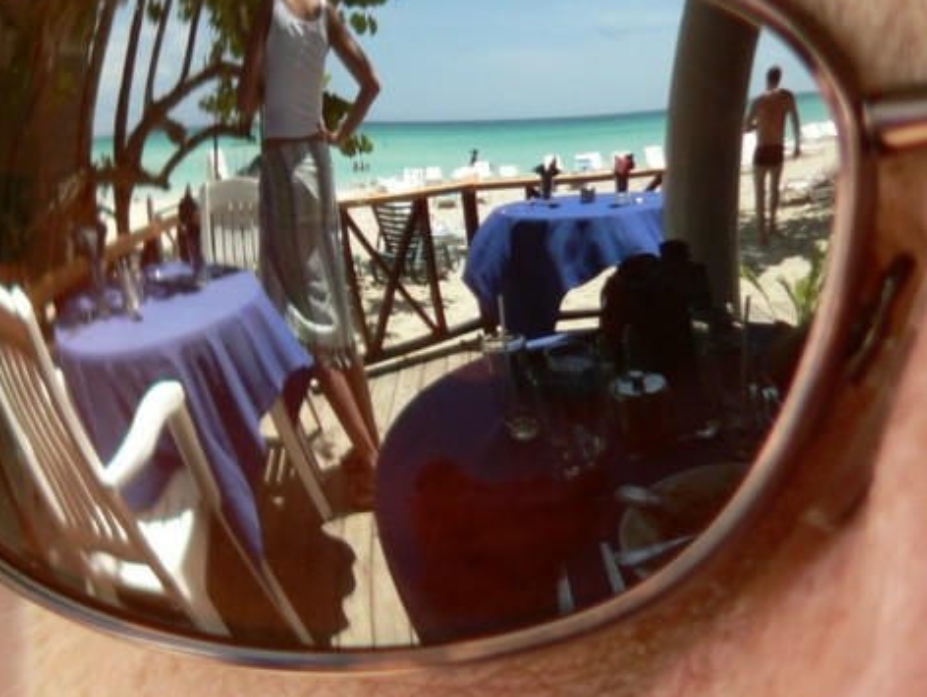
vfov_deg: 2.0
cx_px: 426
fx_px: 19623
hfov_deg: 2.7
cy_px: 334
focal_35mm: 732
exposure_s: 1/80
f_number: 3.3
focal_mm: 72
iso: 80
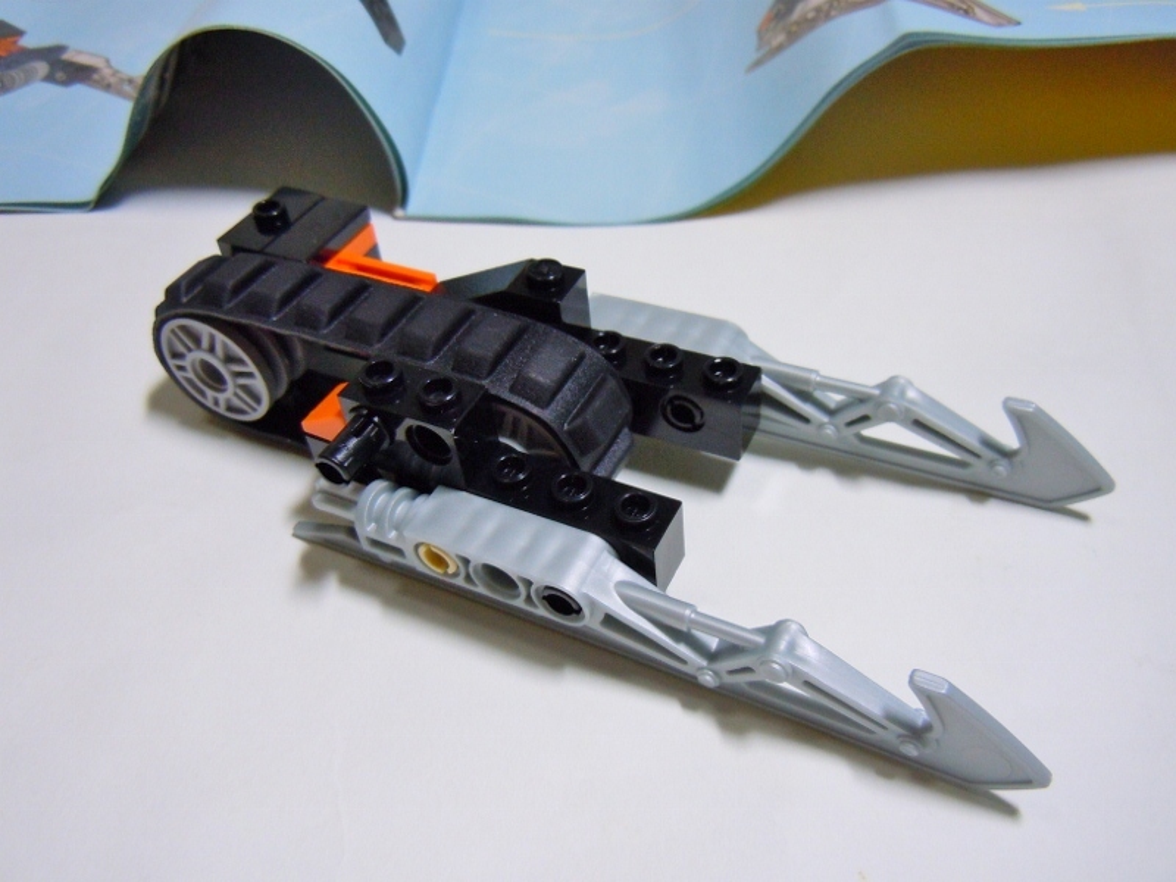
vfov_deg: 46.8
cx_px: 588
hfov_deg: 60.0
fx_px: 1019
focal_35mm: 30
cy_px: 441
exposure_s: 1/40
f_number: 3.5
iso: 400
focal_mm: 5.4
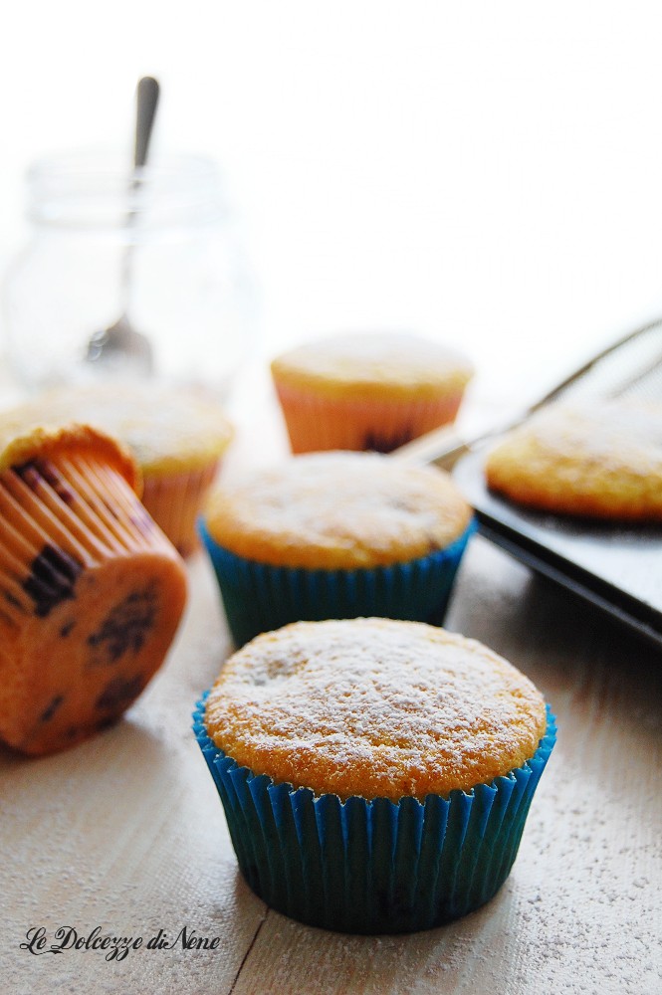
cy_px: 498
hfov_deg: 22.6
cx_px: 331
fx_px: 1658
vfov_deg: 33.4
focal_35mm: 60
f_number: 5
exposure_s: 1/60
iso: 400
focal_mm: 40
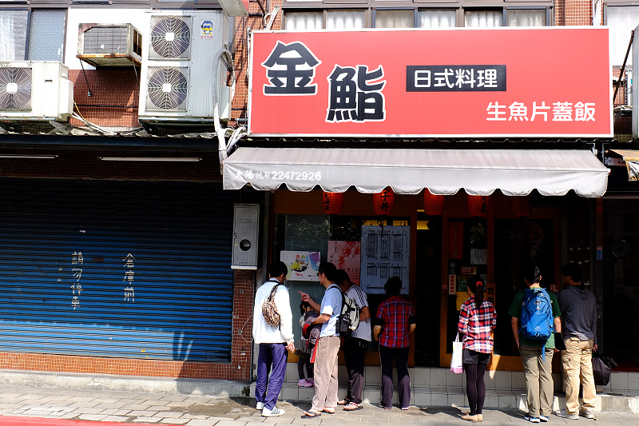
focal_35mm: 40
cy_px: 213
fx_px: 710
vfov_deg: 33.4
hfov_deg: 48.5
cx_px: 320
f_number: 9
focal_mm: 26.9
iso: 200
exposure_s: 1/110
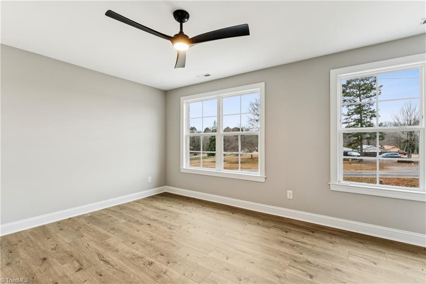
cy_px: 142
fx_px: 194
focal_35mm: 16
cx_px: 213
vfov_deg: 72.4
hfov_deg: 95.3
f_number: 11
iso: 100
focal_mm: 16.4
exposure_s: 1/3.33
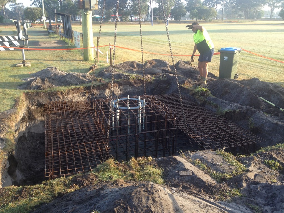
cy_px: 106
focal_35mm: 35
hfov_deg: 52.6
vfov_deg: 40.7
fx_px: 287
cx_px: 142
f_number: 2.4
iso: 50
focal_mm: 4.28
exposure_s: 1/233
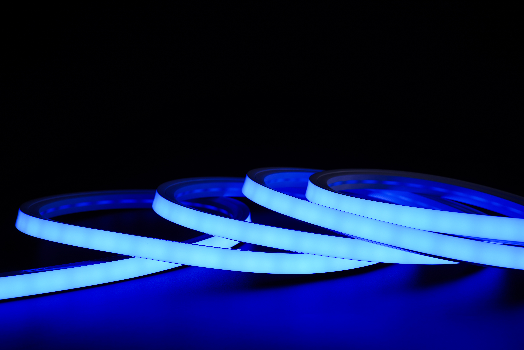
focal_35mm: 47
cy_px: 175
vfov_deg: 28.6
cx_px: 262
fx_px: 684
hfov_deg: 41.9
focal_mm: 47
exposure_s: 1/30
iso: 50
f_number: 8
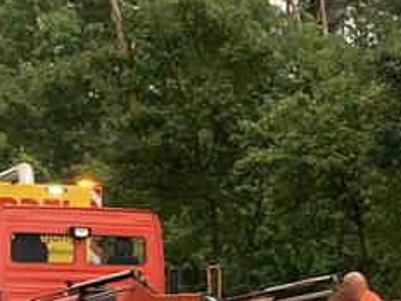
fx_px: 2016
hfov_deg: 11.0
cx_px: 565
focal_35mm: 174
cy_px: 277
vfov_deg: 8.5
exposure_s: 1/121
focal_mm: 3.99
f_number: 1.8
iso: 32
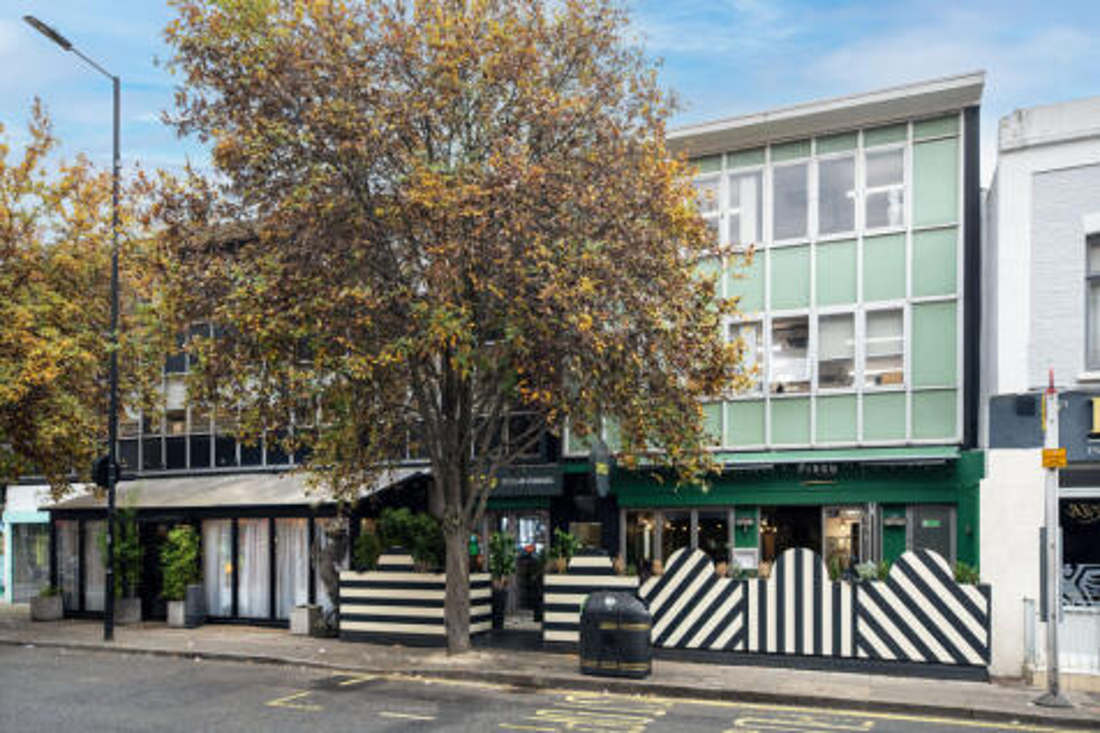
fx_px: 733
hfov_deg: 73.8
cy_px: 366
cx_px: 550
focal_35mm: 24
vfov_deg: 53.1
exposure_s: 1/60
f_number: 6.3
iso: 400
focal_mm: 24
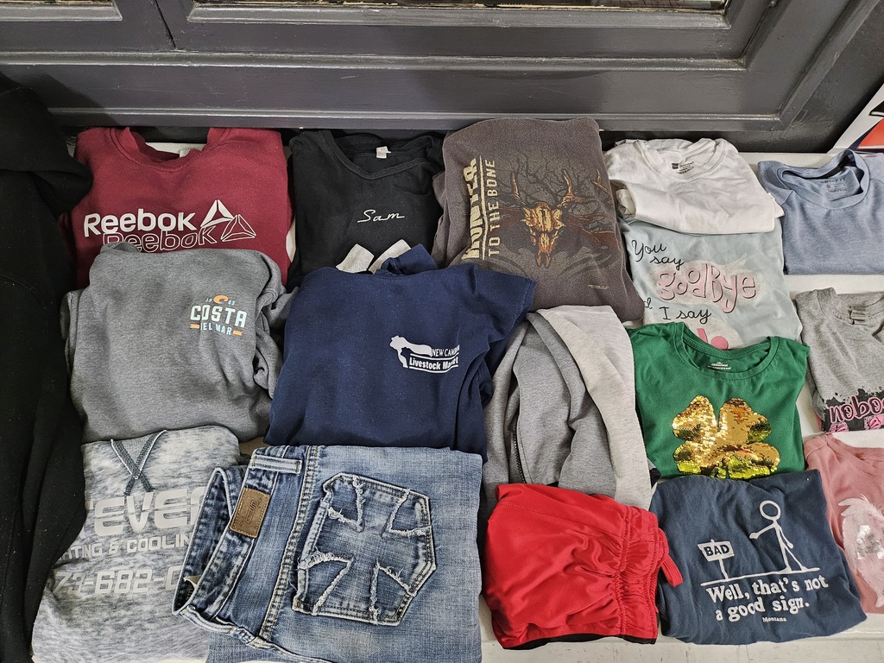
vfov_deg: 56.8
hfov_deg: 71.6
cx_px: 442
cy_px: 332
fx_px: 613
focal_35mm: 24
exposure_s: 1/40
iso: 640
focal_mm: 5
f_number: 1.8
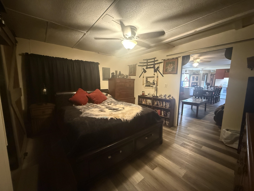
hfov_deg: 102.1
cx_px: 127
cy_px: 96
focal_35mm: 14
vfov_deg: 85.7
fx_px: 103
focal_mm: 2.22
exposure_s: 1/40
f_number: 2.2
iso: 1600
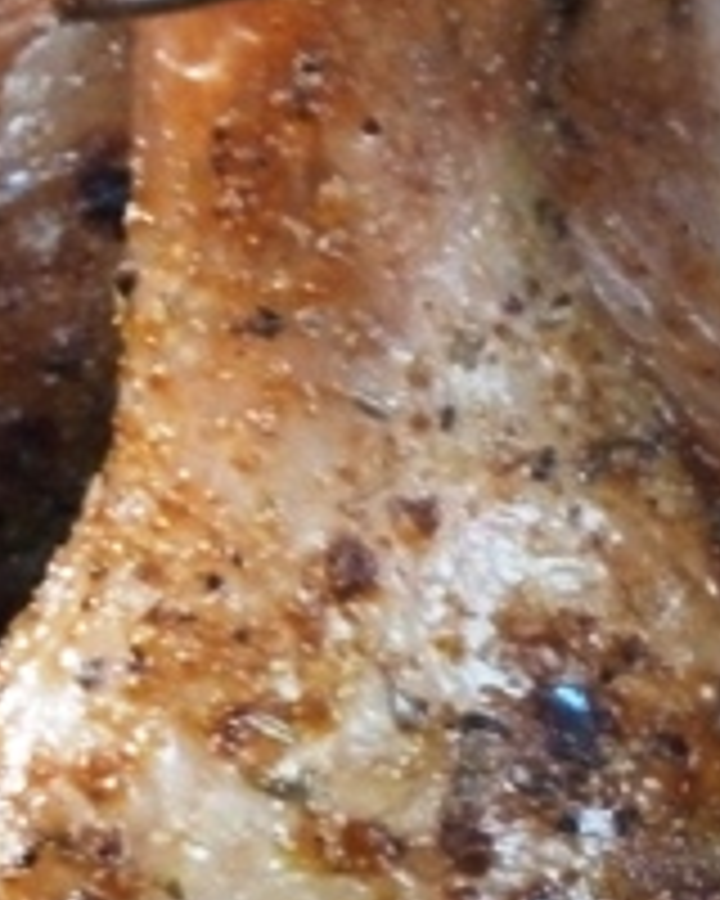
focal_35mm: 434
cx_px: -594
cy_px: 801
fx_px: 11560
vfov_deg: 4.5
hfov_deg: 3.5
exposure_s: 1/13
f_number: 4.4
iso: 800
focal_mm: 18.2
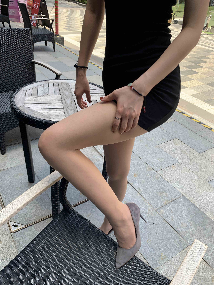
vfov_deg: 67.3
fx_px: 214
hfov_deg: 53.1
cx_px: 107
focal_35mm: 26
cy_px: 142
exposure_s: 1/234
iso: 25
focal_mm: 4.25
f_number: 1.8
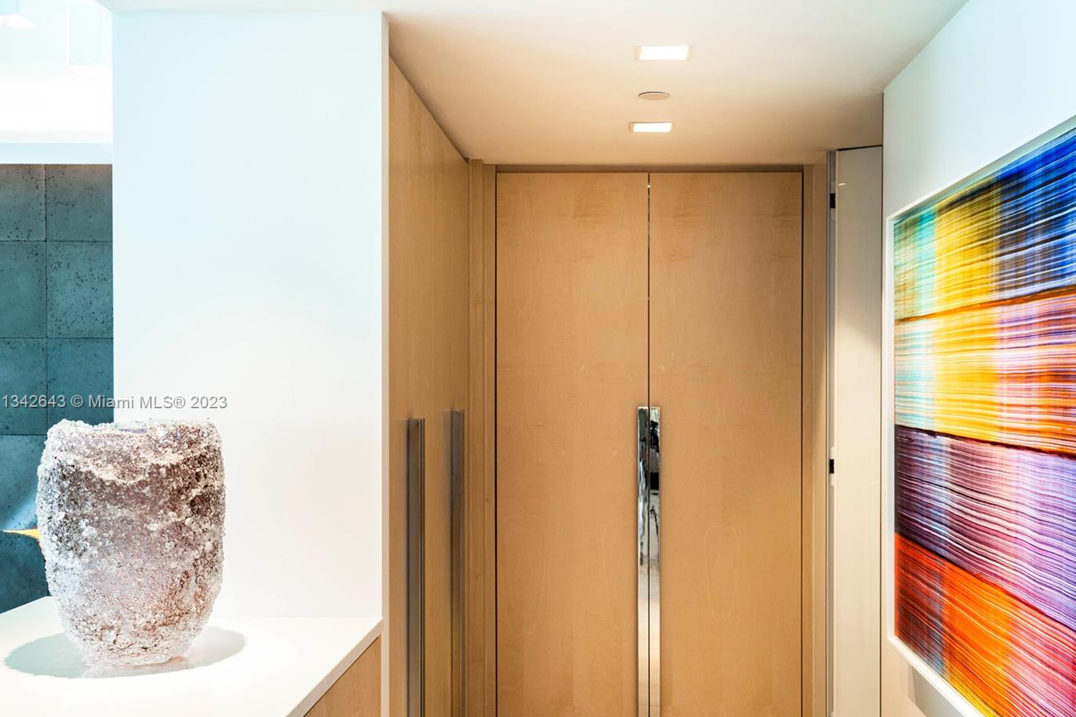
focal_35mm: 37
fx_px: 1106
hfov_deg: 51.8
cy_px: 403
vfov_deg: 35.9
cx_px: 599
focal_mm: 32
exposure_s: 1/8
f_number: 11
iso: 200
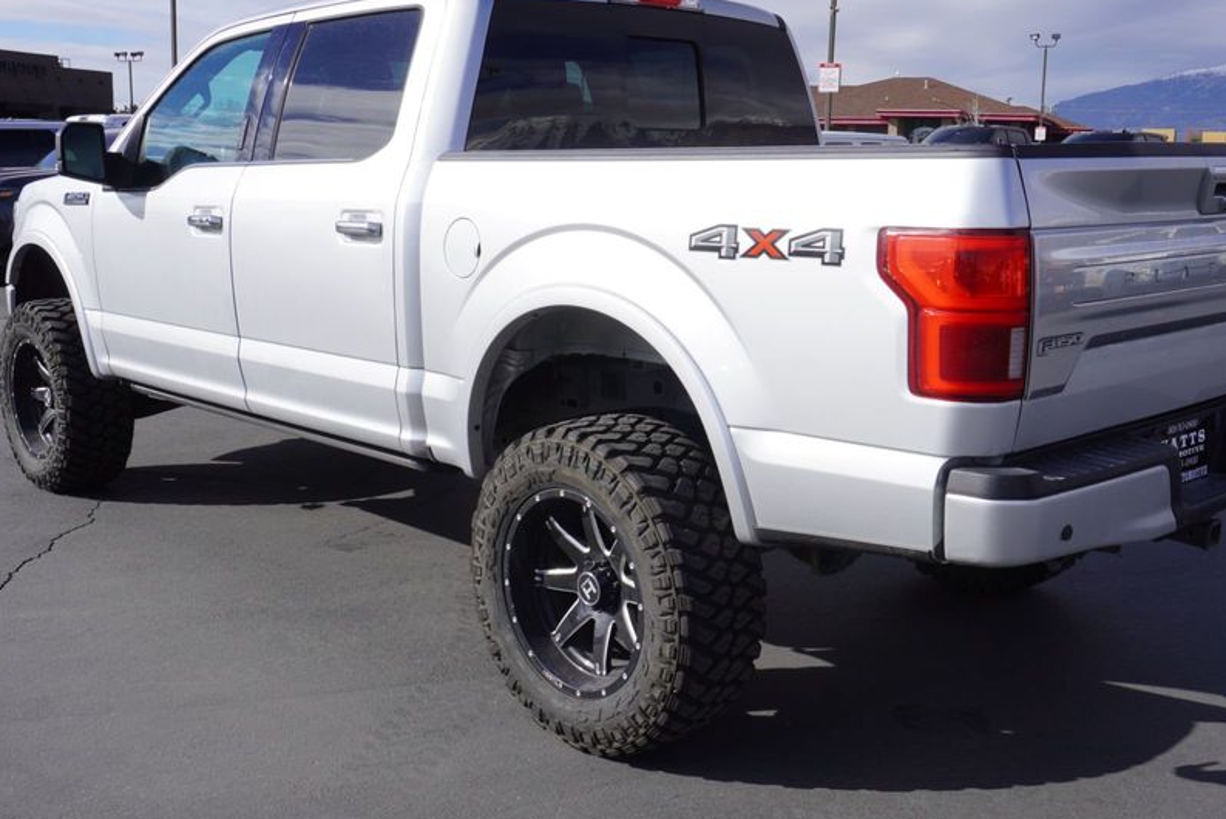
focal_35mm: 41
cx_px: 653
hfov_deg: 47.7
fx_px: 1385
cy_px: 393
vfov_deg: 32.9
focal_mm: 21
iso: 100
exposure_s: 1/200
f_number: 10
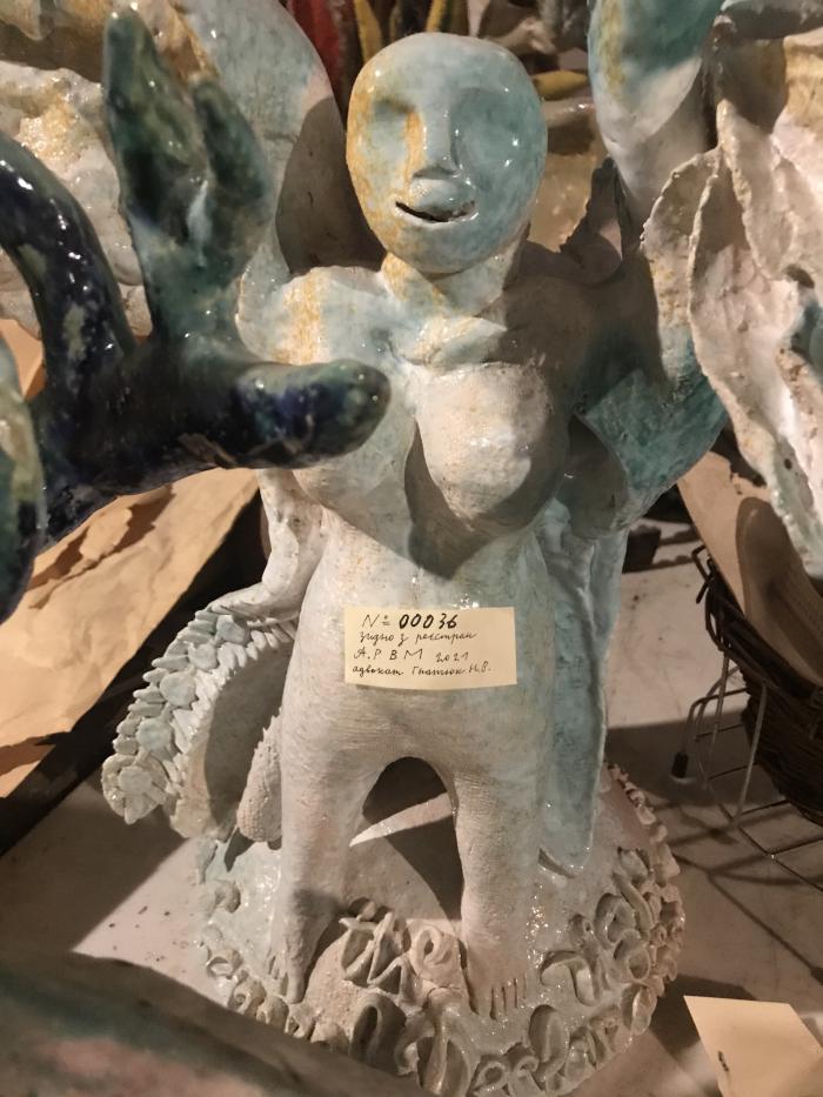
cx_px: 412
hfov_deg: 49.8
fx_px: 887
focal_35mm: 28
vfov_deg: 63.4
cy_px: 548
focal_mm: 3.99
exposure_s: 1/5
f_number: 1.8
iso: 100
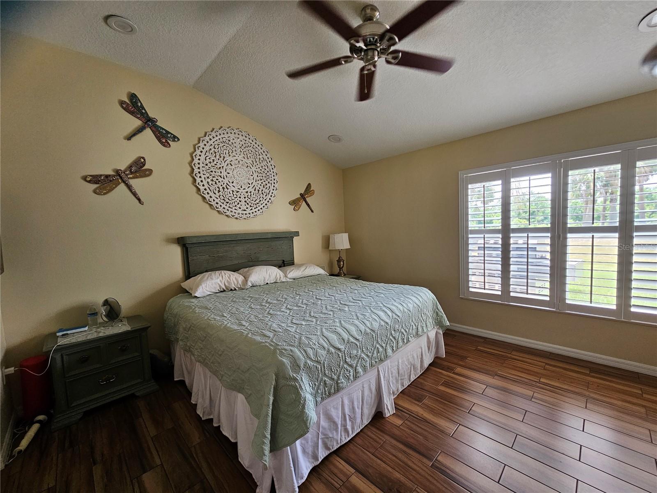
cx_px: 328
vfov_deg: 89.9
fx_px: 247
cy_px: 246
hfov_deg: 106.2
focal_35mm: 13
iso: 125
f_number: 2.2
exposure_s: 1/100
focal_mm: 2.2
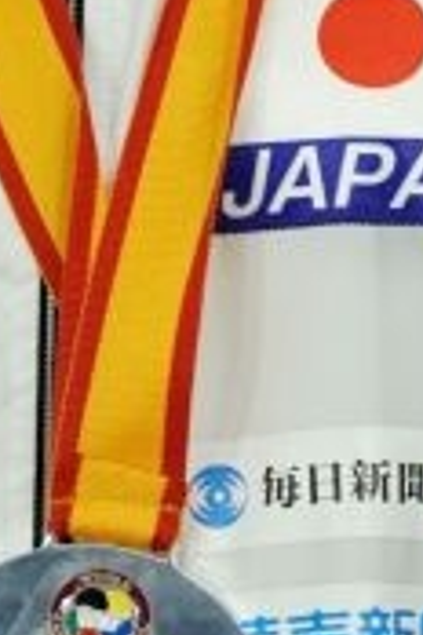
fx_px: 48641
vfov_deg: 0.7
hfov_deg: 0.5
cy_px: 51
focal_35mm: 2760
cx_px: 295
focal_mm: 400
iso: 3200
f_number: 2.8
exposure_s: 1/500
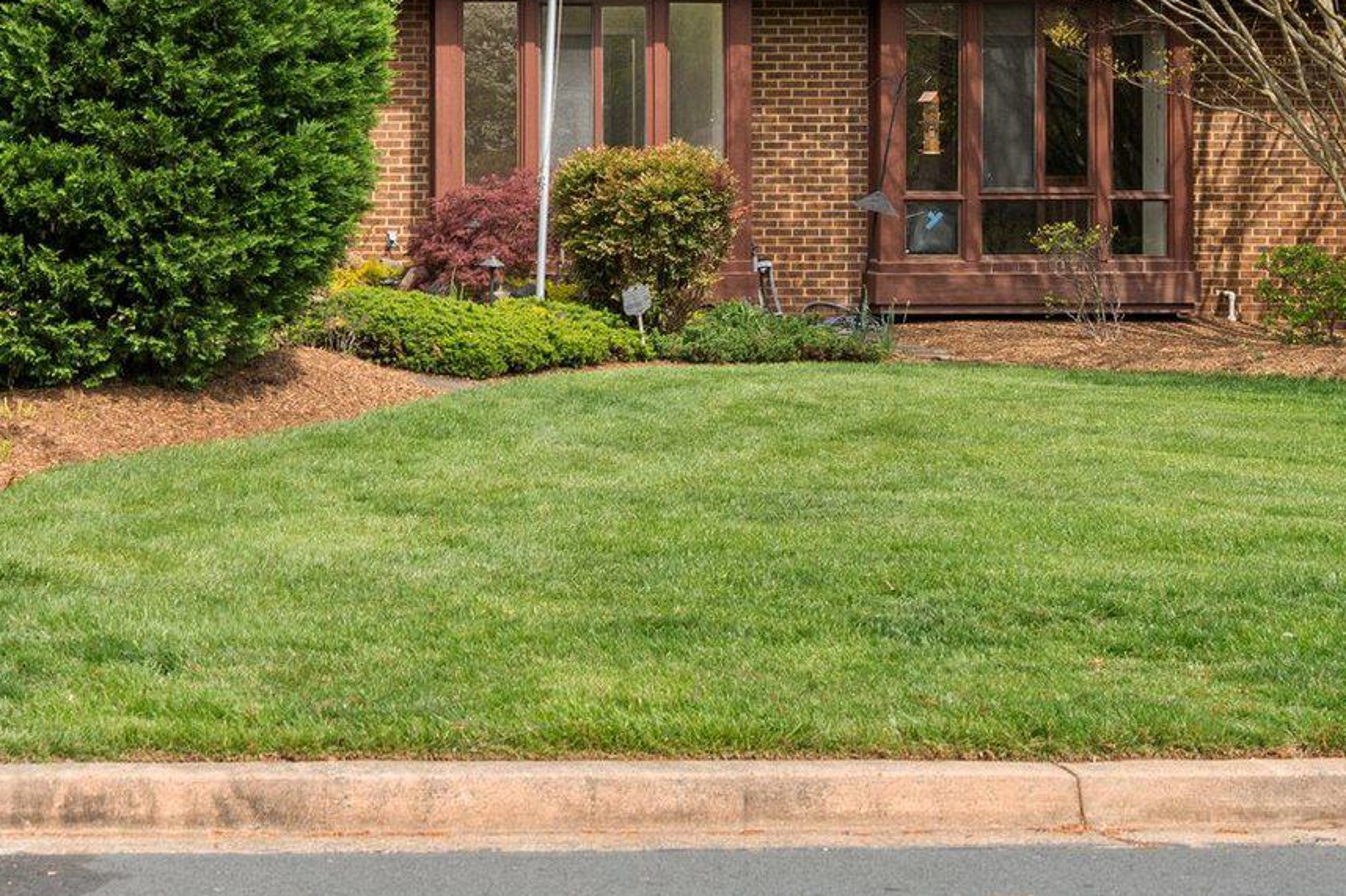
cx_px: 129
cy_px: 73
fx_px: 2878
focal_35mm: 77
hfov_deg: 25.5
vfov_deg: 17.4
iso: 250
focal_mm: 33
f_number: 10
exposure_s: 1/250
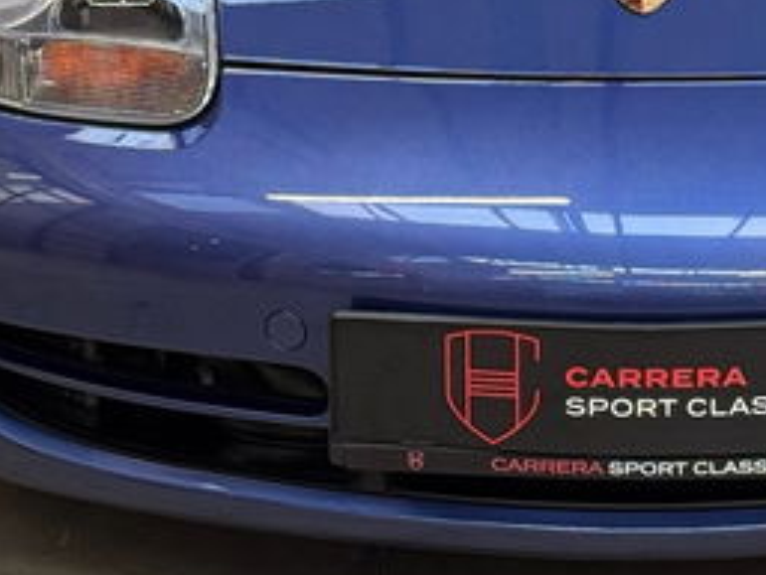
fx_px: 4229
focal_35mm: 191
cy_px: -247
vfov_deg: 7.7
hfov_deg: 10.3
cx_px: 614
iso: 100
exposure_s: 1/100
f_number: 1.78
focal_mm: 6.76
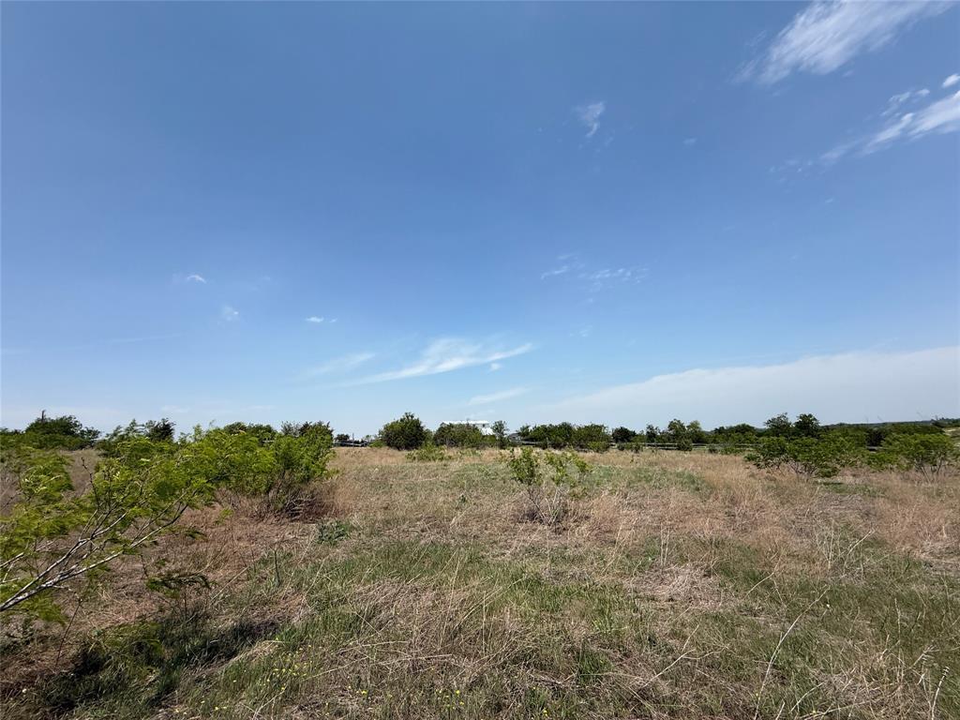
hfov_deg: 102.1
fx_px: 388
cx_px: 480
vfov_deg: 85.7
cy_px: 360
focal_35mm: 14
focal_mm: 2.22
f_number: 2.2
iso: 50
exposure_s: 1/3289
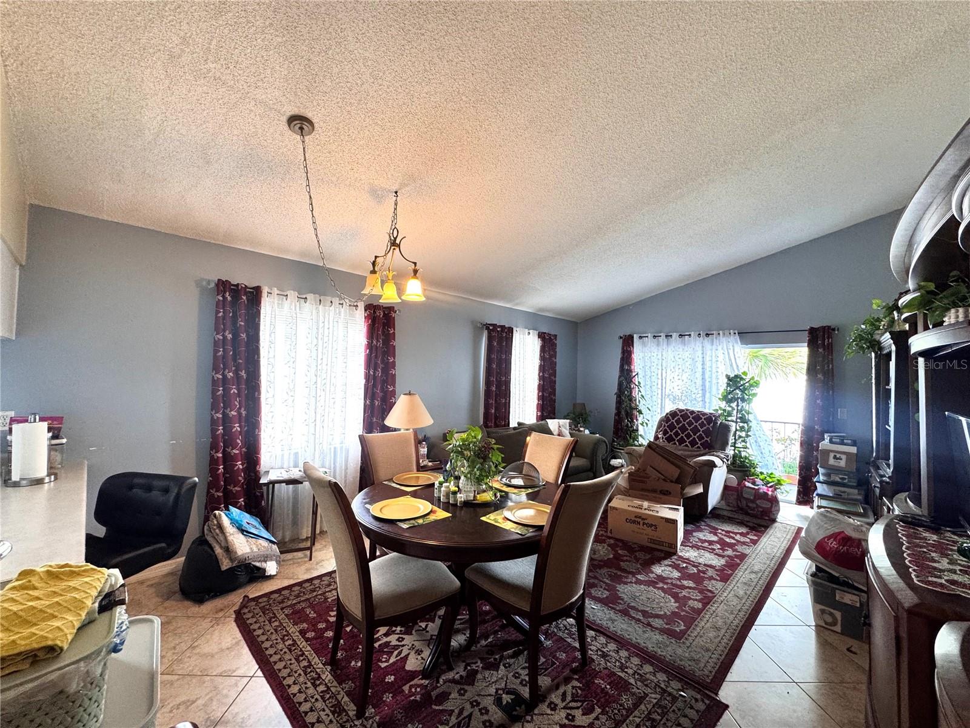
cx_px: 485
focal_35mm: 14
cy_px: 364
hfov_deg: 102.1
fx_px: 392
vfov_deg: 85.7
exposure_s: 1/60
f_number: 2.2
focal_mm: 2.22
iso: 160
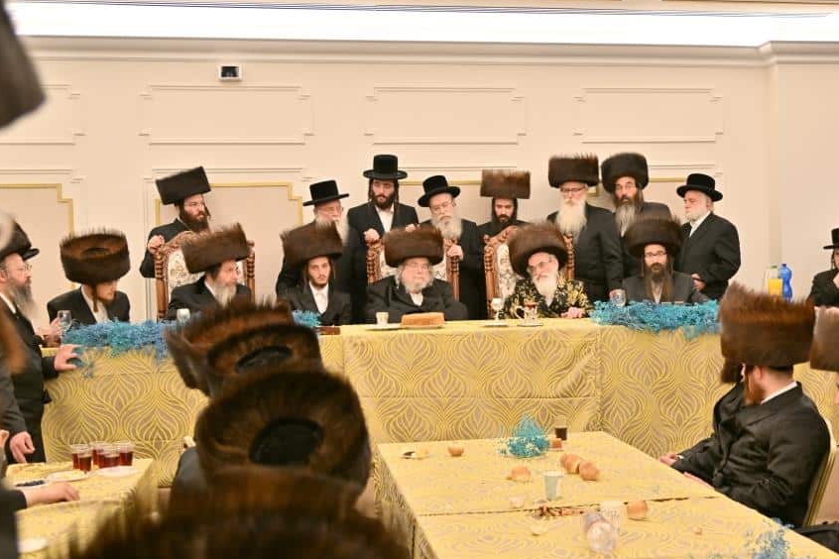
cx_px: 485
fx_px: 1072
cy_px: 268
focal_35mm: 46
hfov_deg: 42.6
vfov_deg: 29.2
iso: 320
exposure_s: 1/160
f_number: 4
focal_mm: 38
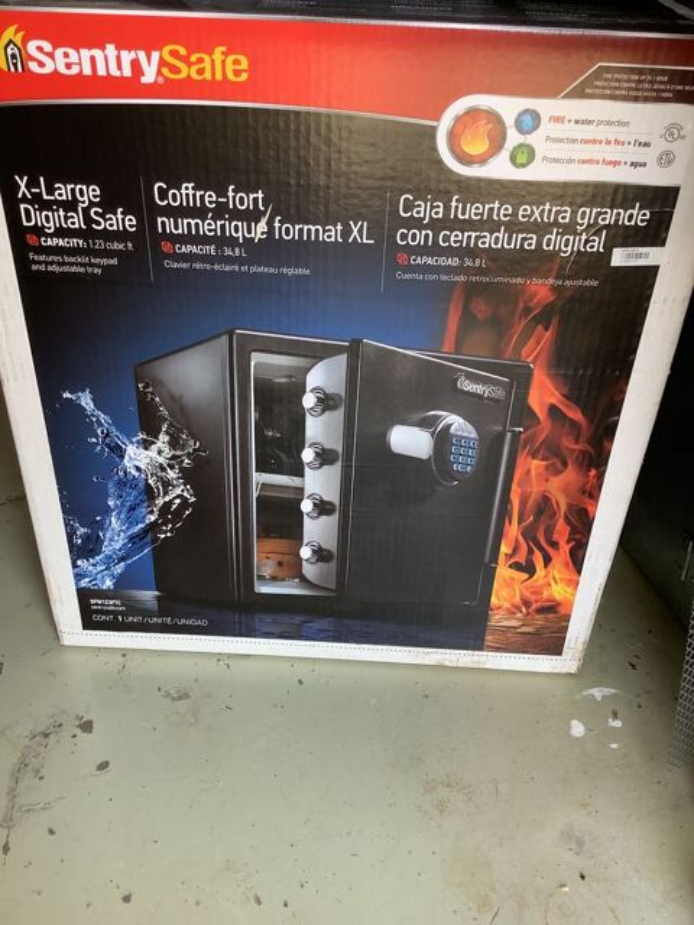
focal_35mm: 31
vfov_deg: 58.4
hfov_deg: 45.4
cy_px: 462
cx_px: 347
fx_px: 829
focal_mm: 3.3
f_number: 2.4
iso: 64
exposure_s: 1/120
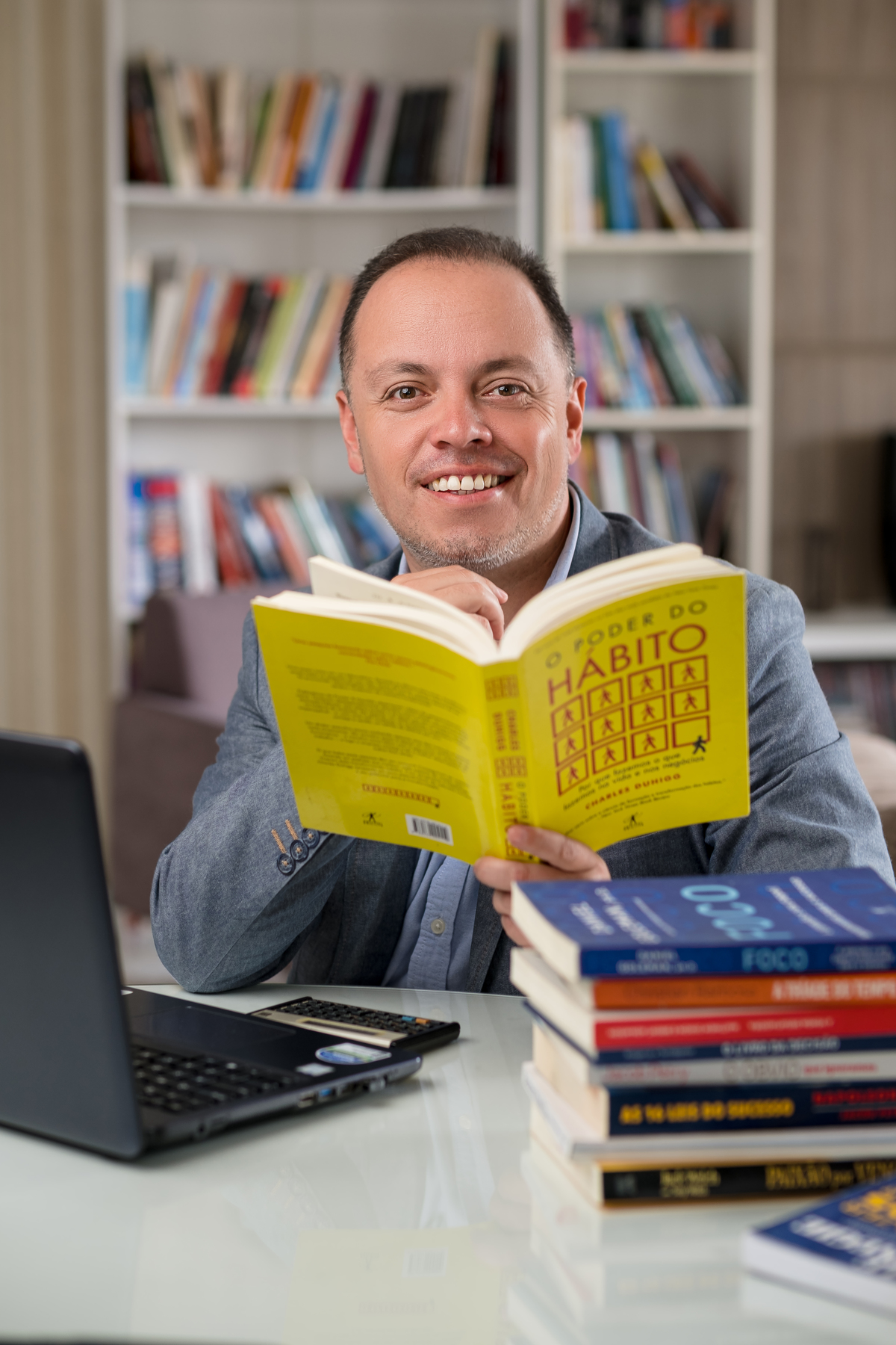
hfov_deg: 18.2
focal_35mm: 75
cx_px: 448
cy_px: 672
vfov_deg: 27.0
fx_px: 2800
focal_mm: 50
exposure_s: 1/50
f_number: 2
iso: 160
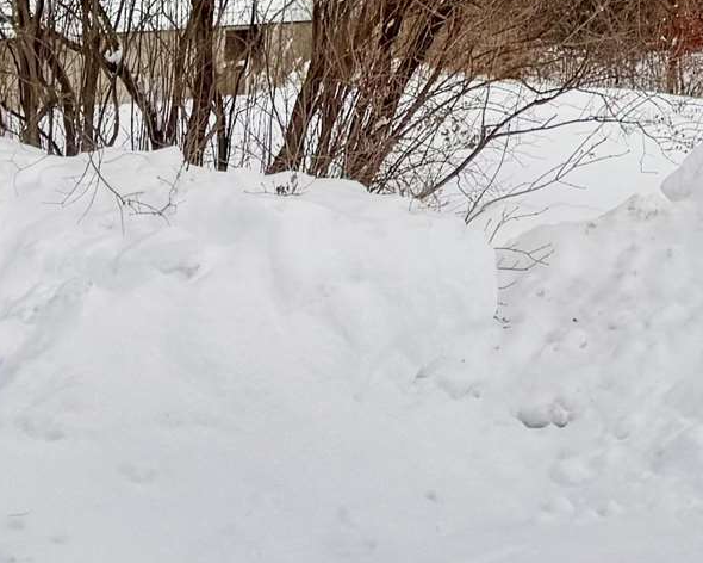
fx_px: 2538
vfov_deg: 11.7
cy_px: -438
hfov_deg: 14.2
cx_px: 1208
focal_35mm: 122
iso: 80
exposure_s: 1/6711
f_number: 1.78
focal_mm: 6.76
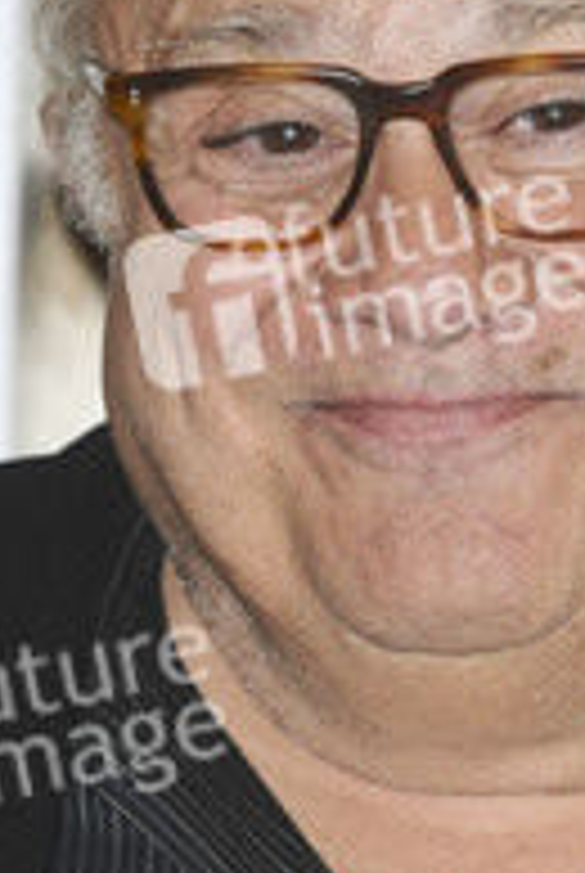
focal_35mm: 510
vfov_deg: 4.0
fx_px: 12387
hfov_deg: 2.7
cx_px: 488
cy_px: 508
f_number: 4.5
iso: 320
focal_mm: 165
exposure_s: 1/125
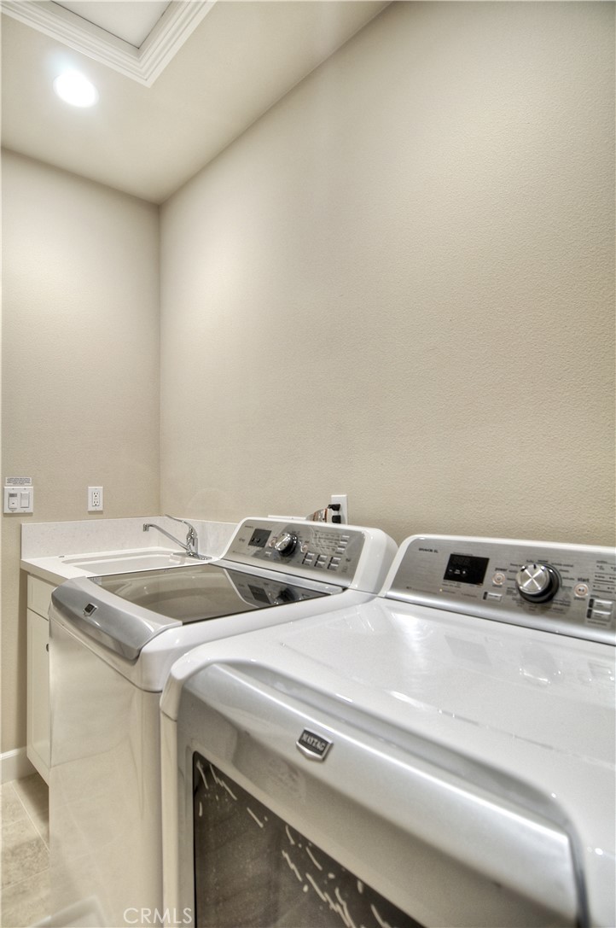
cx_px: 308
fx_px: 463
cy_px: 464
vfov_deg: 90.1
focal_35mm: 18
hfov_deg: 67.2
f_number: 7.1
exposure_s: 1/6
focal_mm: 12
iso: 125
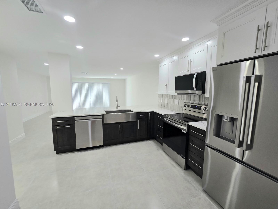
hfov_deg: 106.2
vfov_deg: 89.9
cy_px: 104
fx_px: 104
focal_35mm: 13
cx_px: 139
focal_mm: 2.2
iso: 125
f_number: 2.2
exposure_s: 1/60.2
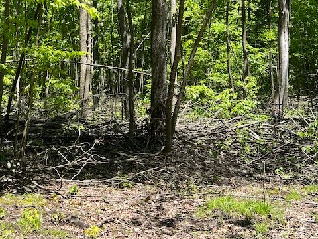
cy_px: 38
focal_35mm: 65
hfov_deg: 28.4
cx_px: 20
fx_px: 597
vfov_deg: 22.2
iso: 50
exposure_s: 1/1344
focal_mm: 5.7
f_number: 1.5
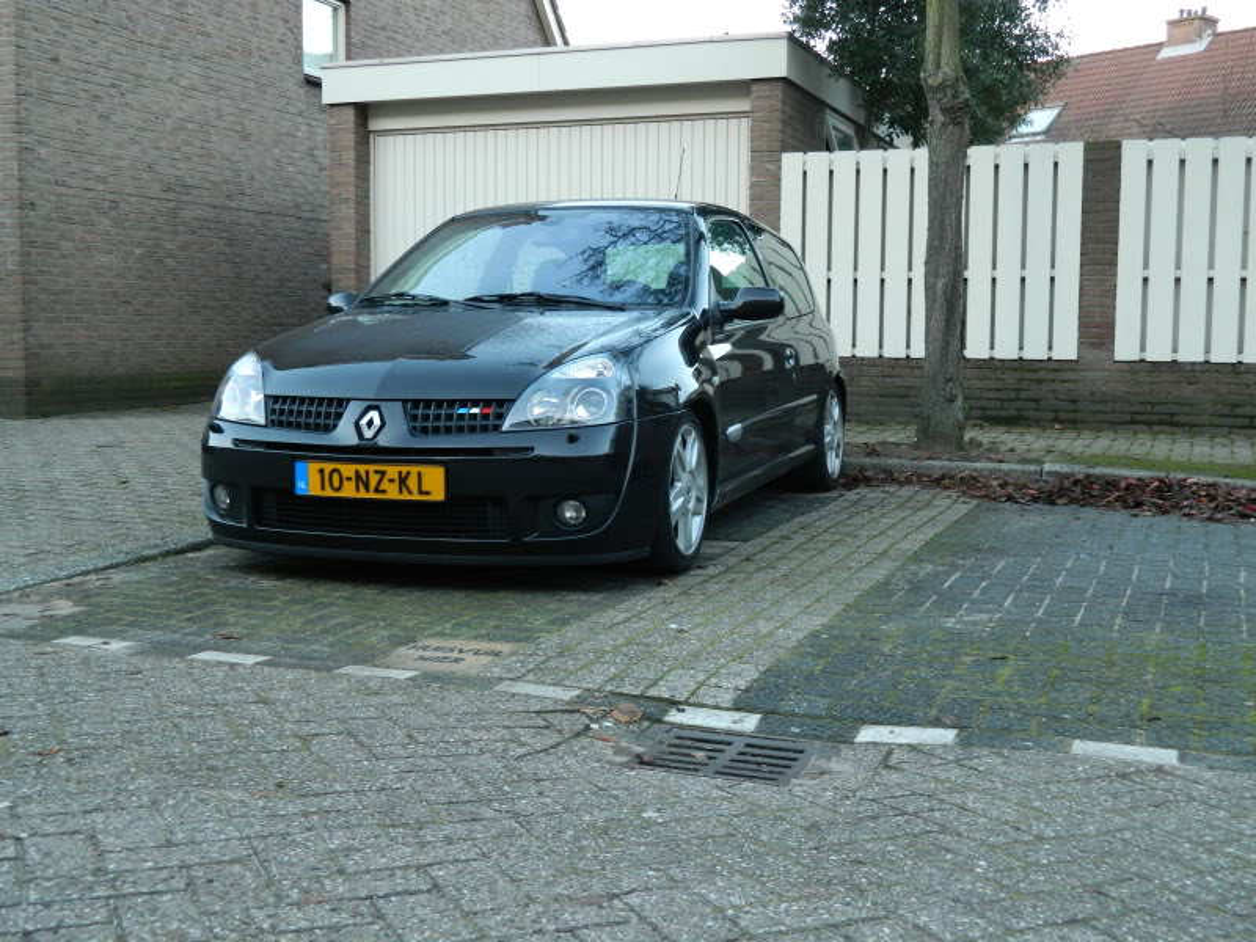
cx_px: 628
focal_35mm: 41
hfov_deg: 45.8
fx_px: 1488
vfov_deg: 35.1
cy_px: 471
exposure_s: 1/40
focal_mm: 7.3
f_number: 3.5
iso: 180
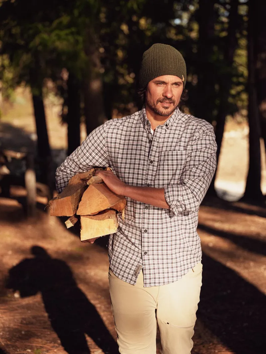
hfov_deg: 18.7
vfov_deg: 24.7
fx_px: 809
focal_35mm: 79
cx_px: 133
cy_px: 177
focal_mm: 100
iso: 400
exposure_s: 1/2000
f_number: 4.5
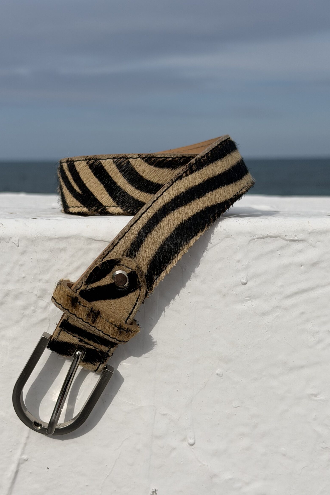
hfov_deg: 24.6
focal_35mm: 55
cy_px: 269
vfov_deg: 36.2
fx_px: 756
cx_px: 139
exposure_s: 1/11364
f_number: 1.78
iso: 64
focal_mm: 6.76
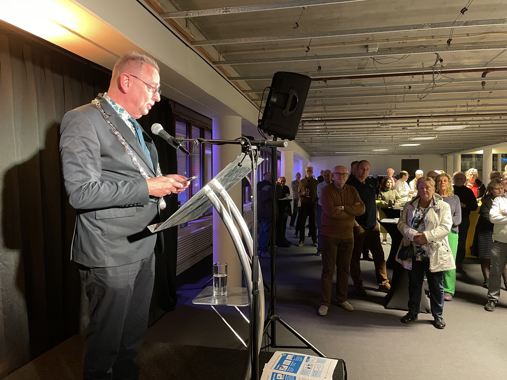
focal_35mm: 26
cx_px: 254
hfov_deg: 67.3
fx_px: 381
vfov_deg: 53.1
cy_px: 190
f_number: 1.6
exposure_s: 1/30
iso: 800
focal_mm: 4.2
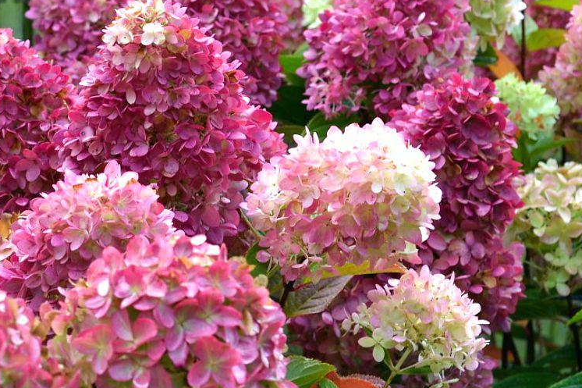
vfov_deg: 11.8
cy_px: 104
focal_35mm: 116
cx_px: 106
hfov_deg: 17.5
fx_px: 1875
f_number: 8
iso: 400
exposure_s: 1/80
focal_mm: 46
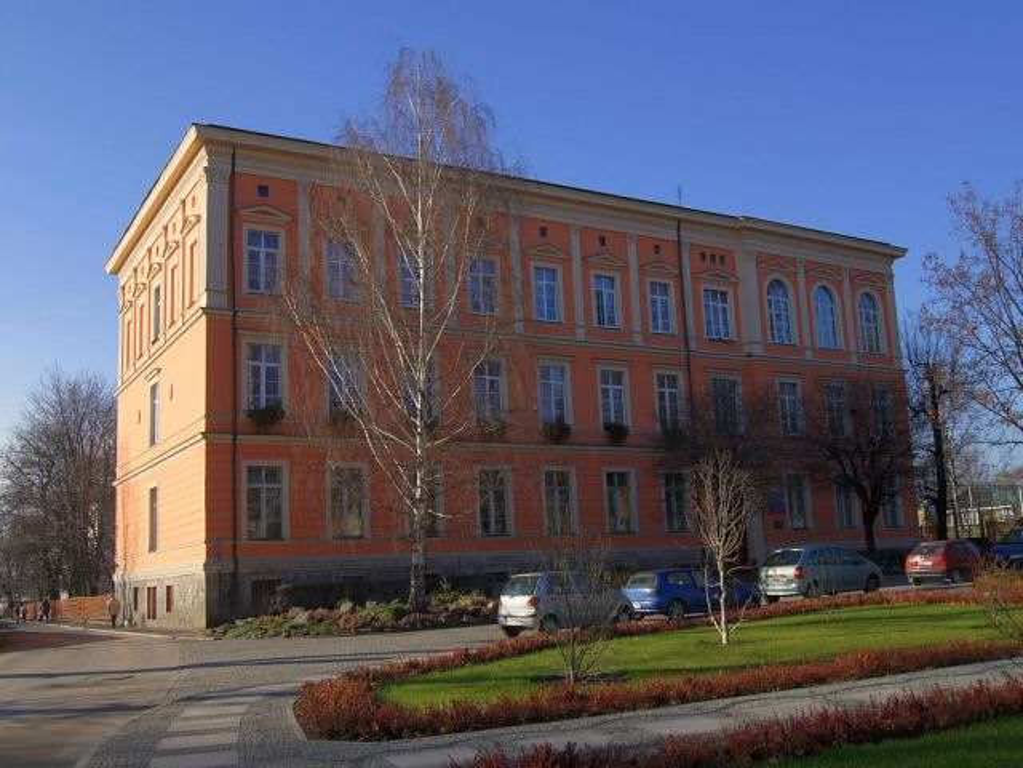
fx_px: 1093
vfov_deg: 38.7
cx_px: 512
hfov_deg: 50.1
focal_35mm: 37
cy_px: 384
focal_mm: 9.57
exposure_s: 1/250
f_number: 6.3
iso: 100
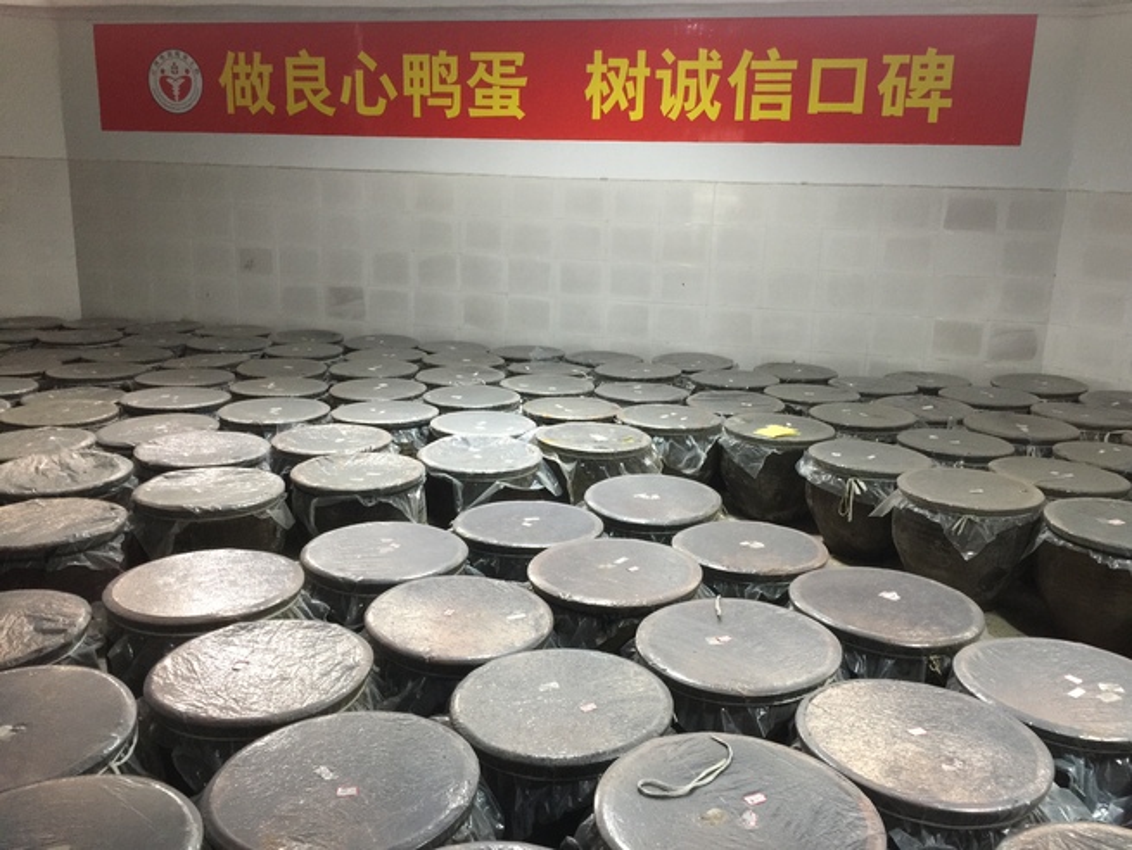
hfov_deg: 61.6
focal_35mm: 29
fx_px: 949
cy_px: 425
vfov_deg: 48.3
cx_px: 566
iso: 100
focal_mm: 4.15
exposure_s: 1/10
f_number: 2.2
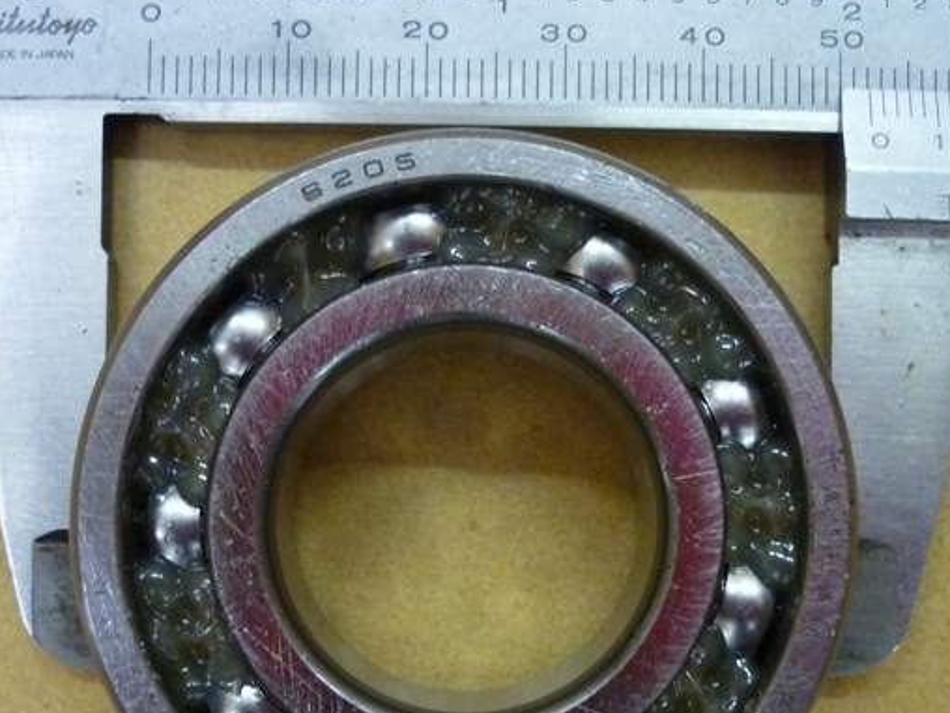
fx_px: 1427
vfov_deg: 27.9
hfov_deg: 36.8
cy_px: 449
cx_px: 522
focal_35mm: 52
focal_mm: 5.5
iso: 400
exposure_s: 1/10
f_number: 2.8
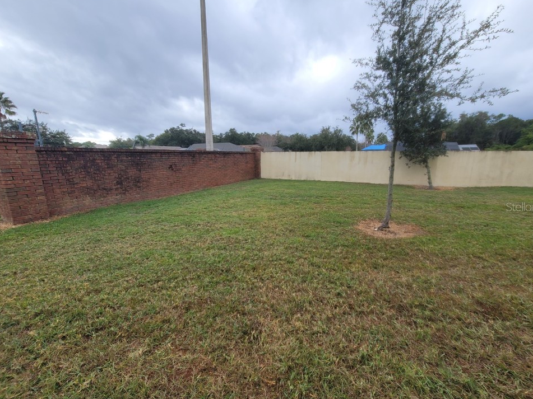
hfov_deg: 102.1
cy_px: 206
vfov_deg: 85.6
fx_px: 216
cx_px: 272
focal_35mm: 14
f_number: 2.2
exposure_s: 1/929
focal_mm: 2.2
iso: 64
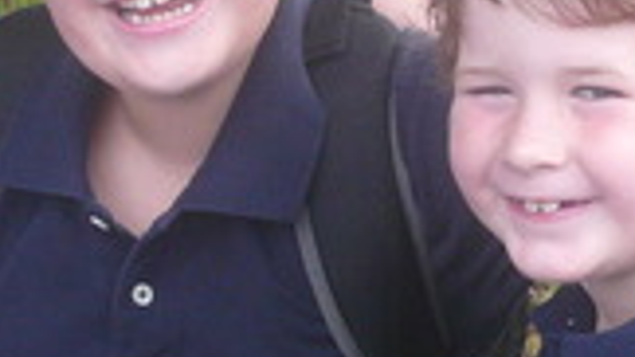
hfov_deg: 9.2
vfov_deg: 5.2
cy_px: 161
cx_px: 184
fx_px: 3922
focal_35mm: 233
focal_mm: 8.8
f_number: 3.8
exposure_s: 1/40
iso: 100
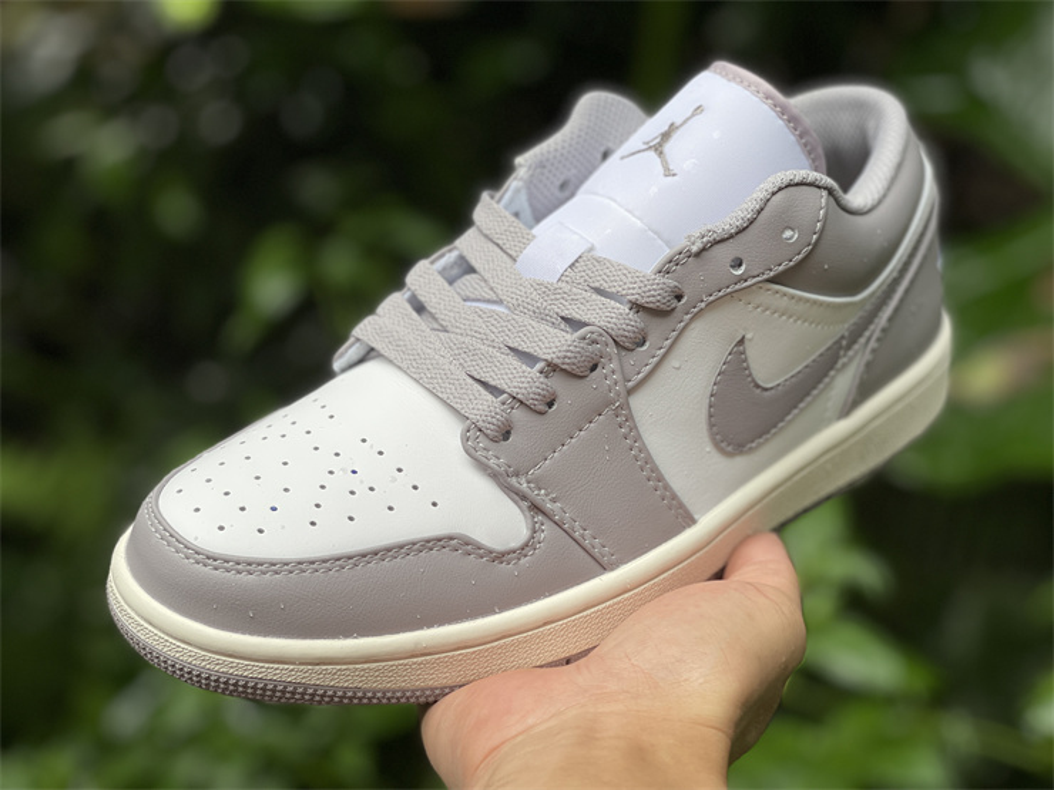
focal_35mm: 64
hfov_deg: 30.3
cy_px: 395
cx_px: 527
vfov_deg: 22.9
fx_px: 1949
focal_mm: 7.5
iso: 25
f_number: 2.2
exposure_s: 1/121
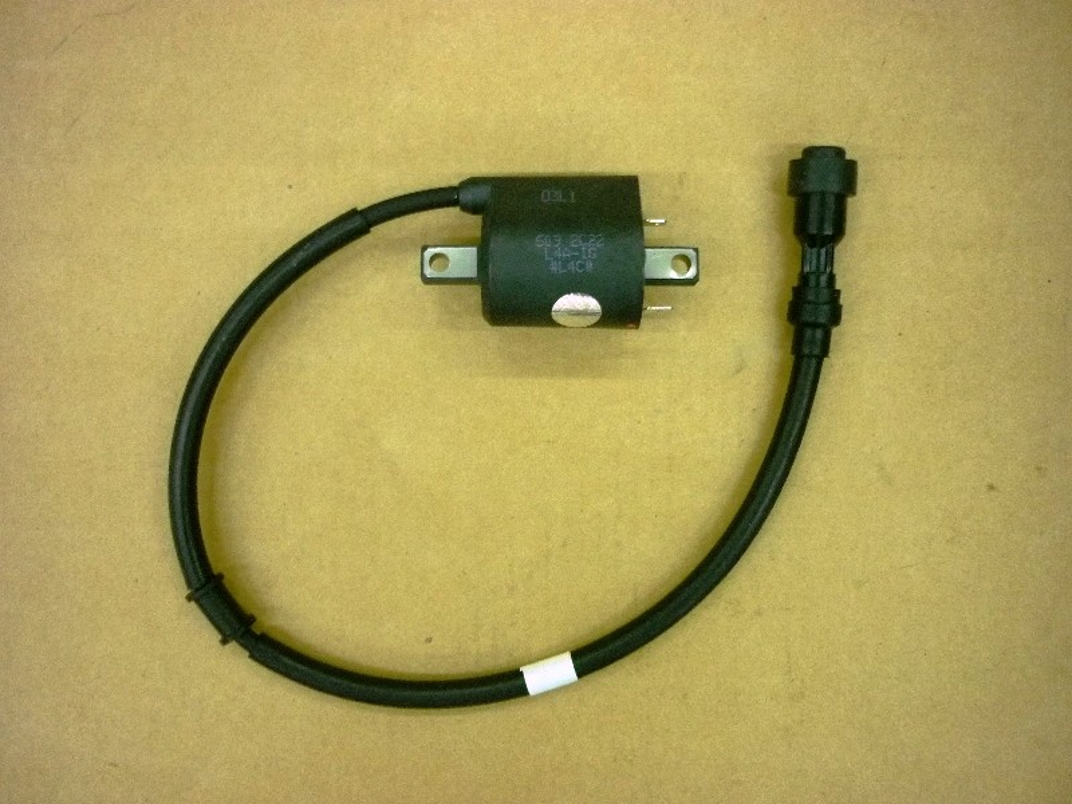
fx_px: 1022
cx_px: 536
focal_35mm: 33
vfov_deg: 42.9
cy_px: 402
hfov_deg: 55.4
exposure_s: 1/25
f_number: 2.8
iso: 400
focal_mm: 5.5
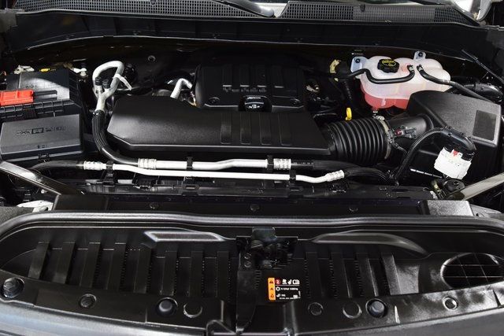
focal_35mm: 36
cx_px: 252
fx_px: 504
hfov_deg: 53.1
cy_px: 168
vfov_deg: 36.9
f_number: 5.6
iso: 1600
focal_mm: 24
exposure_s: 1/15
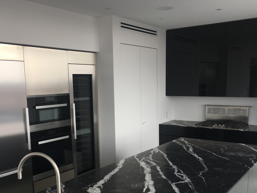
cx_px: 124
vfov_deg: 36.4
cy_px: 129
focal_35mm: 39
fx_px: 290
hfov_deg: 47.9
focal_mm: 4.15
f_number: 2.2
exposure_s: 1/60
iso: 25
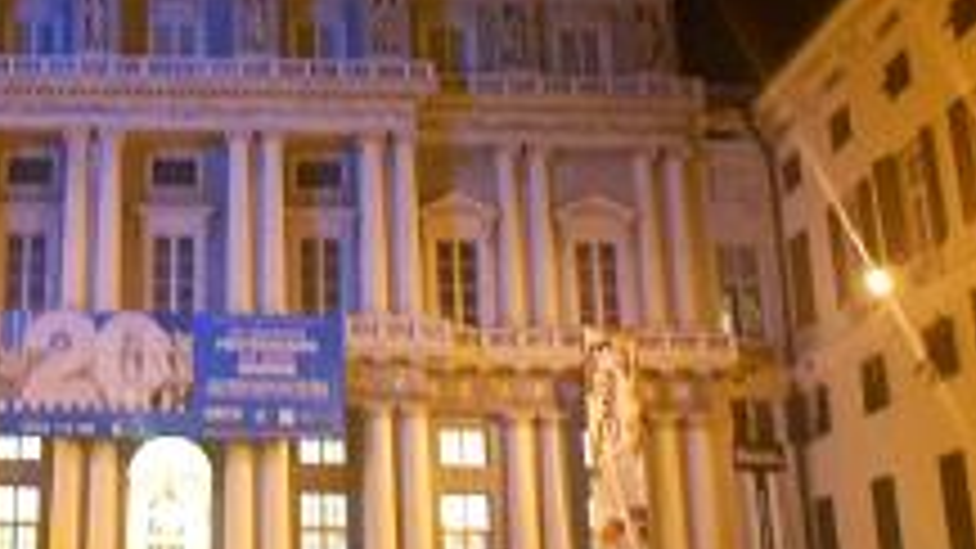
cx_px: 155
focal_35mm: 68
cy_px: 90
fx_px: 1760
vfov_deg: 17.5
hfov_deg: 30.0
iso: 400
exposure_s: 1/6
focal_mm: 5.1
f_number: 3.4
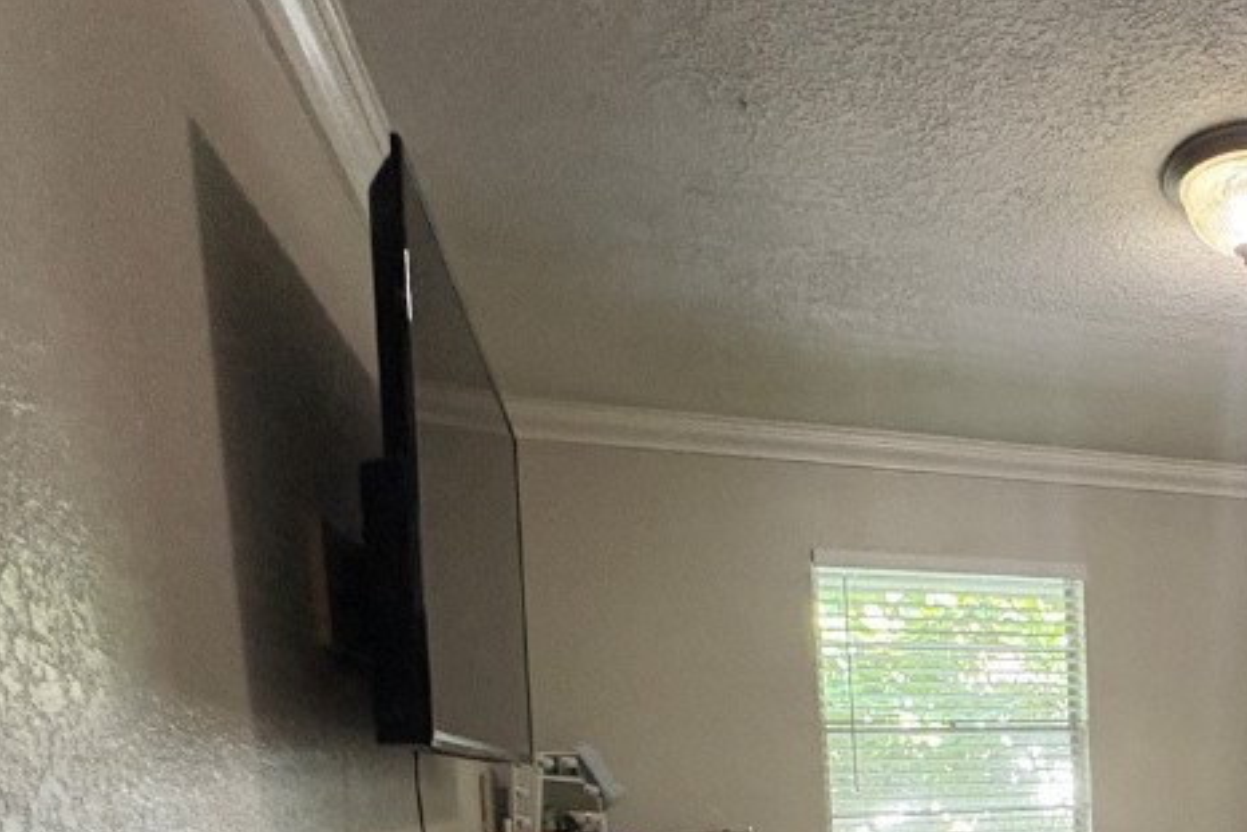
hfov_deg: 51.6
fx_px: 1109
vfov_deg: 35.9
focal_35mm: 32
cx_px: 1129
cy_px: 886
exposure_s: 1/60
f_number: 2.2
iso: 640
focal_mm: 2.22
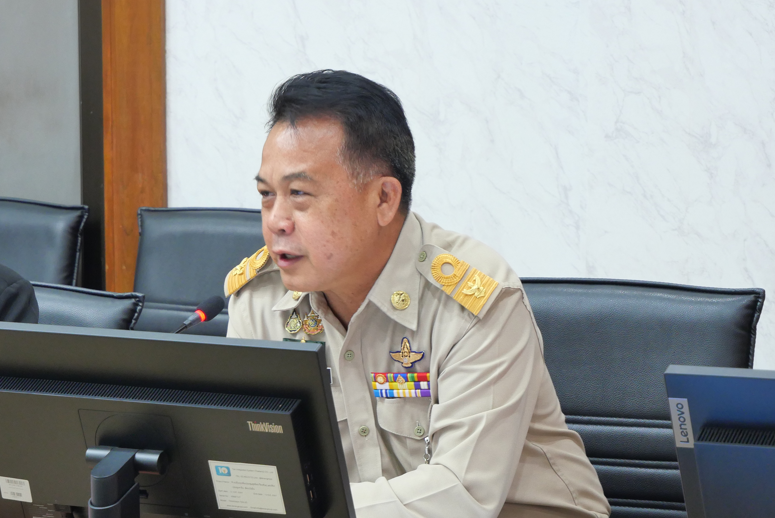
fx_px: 3210
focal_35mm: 149
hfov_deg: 13.8
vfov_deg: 9.2
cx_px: 350
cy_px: 254
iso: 1000
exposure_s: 1/13
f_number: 5.6
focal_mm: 52
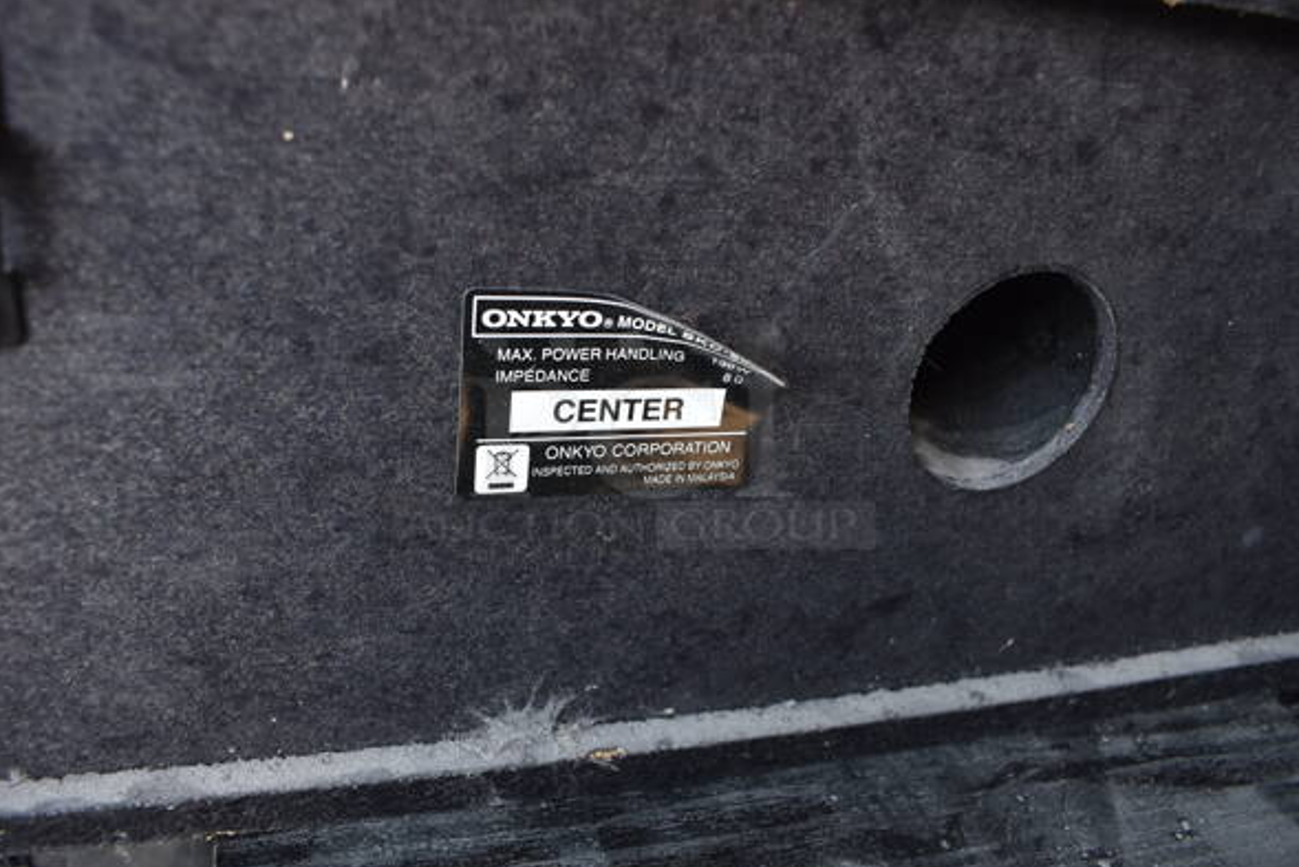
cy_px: 432
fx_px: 1011
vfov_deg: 46.4
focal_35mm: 28
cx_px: 631
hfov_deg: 65.4
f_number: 5.6
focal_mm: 18
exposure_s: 1/60
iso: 450
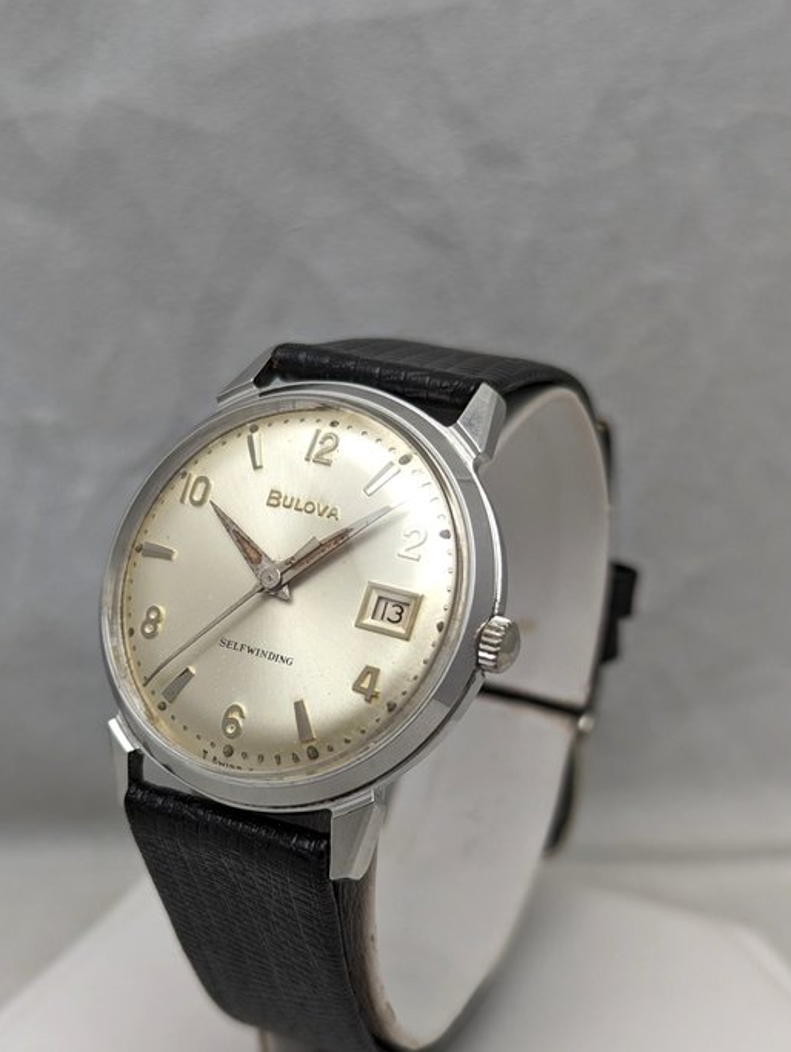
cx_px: 337
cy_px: 612
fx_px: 1702
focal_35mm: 56
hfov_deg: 26.1
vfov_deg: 34.2
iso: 100
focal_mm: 6.81
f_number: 1.85
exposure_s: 1/120
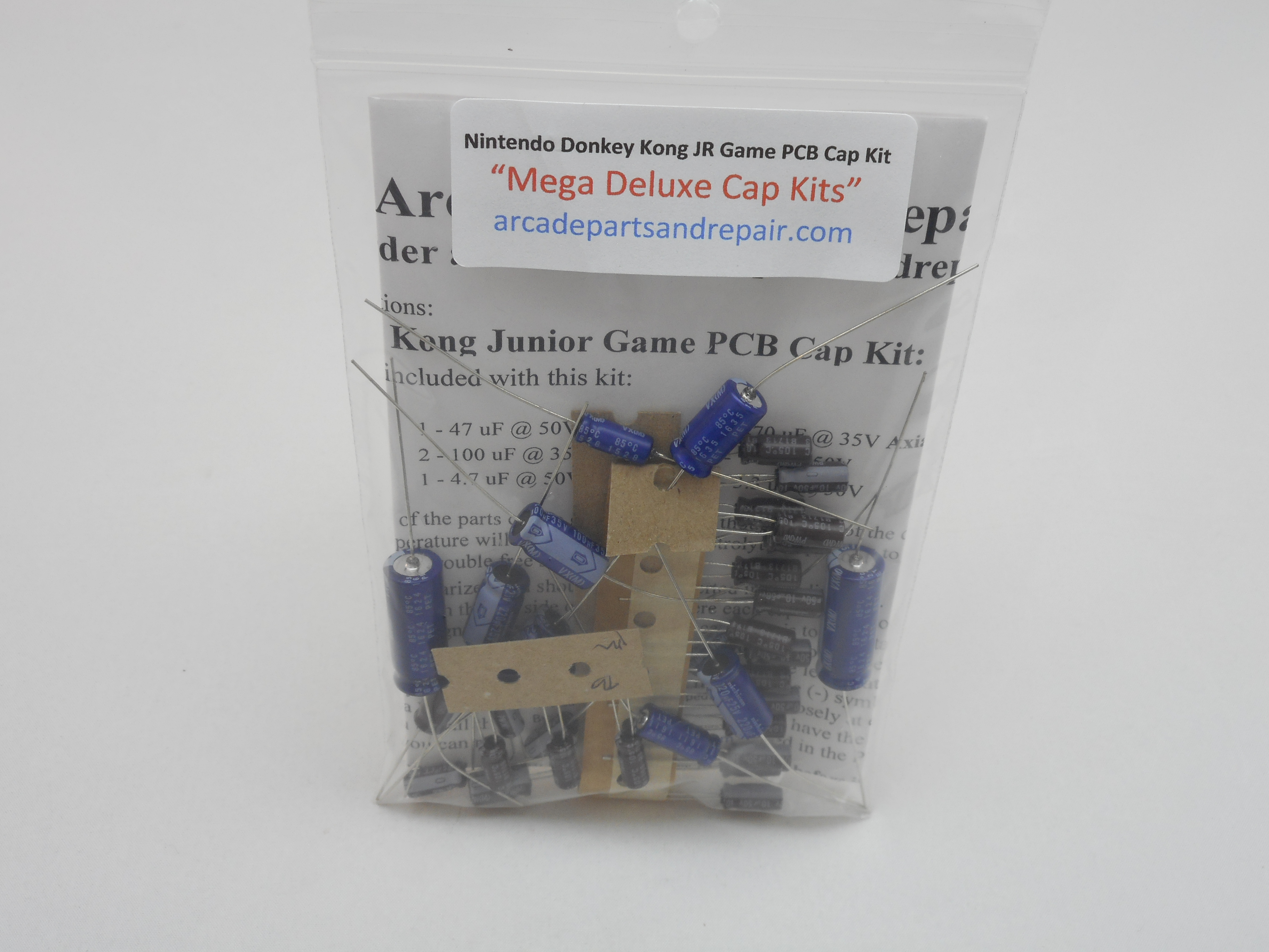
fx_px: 1613
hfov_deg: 42.9
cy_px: 476
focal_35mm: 44
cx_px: 634
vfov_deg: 32.9
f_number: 4.7
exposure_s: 1/30
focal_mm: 7.9
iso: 110
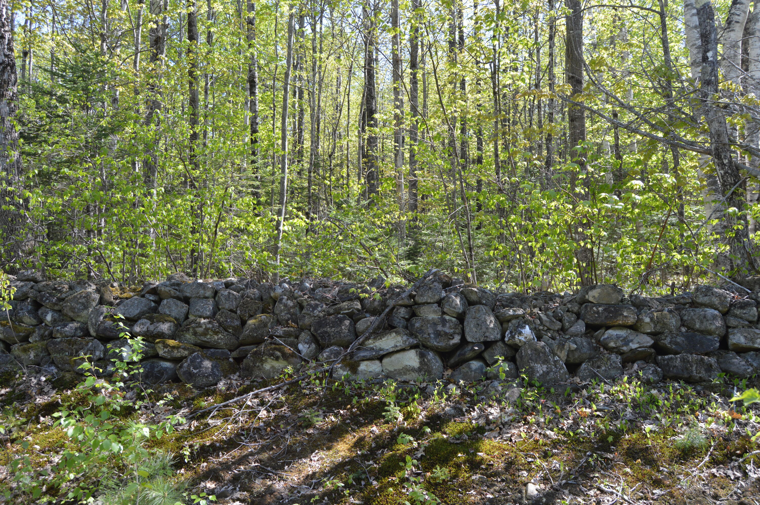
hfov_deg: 67.4
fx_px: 569
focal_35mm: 27
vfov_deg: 47.8
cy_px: 252
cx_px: 380
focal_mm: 18
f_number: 5.6
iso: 160
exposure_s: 1/125
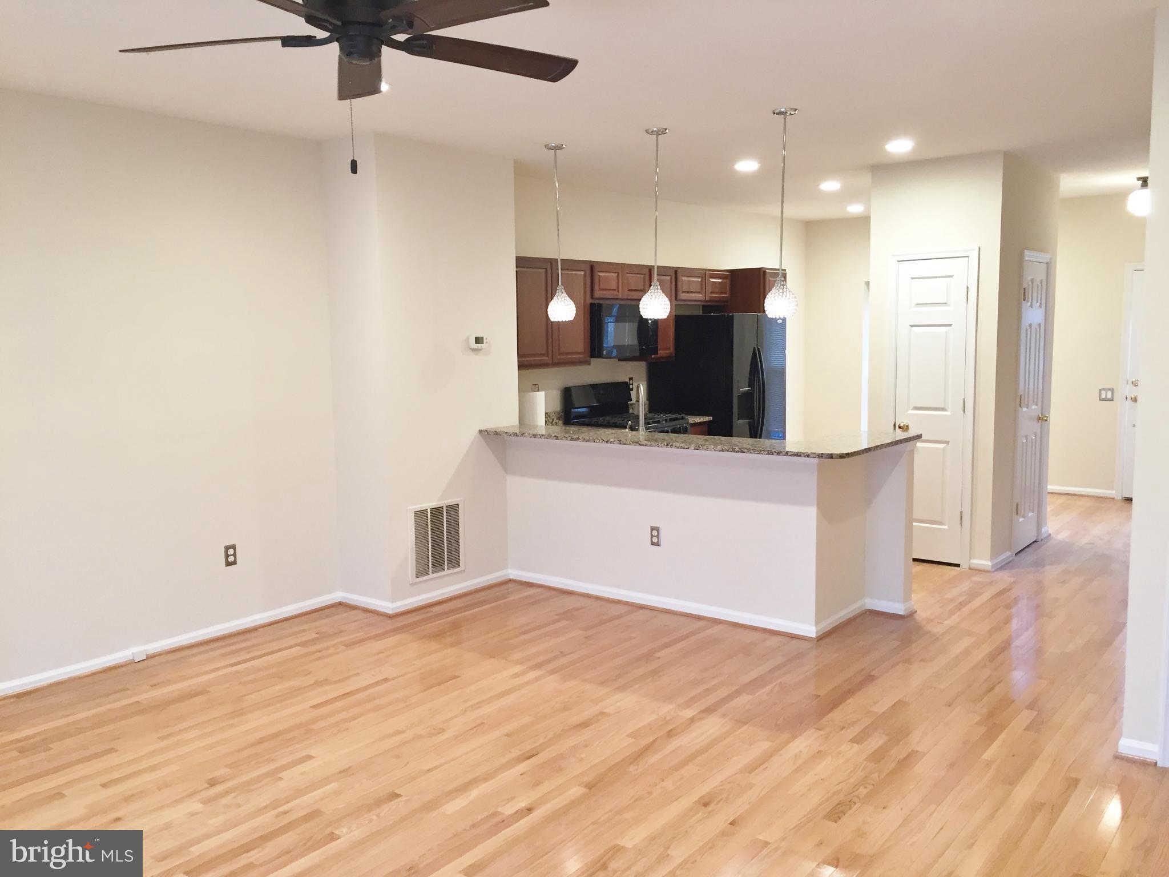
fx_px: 979
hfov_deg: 61.7
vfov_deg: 48.2
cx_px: 584
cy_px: 438
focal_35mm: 29
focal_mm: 4.15
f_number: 2.2
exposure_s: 1/30
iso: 80
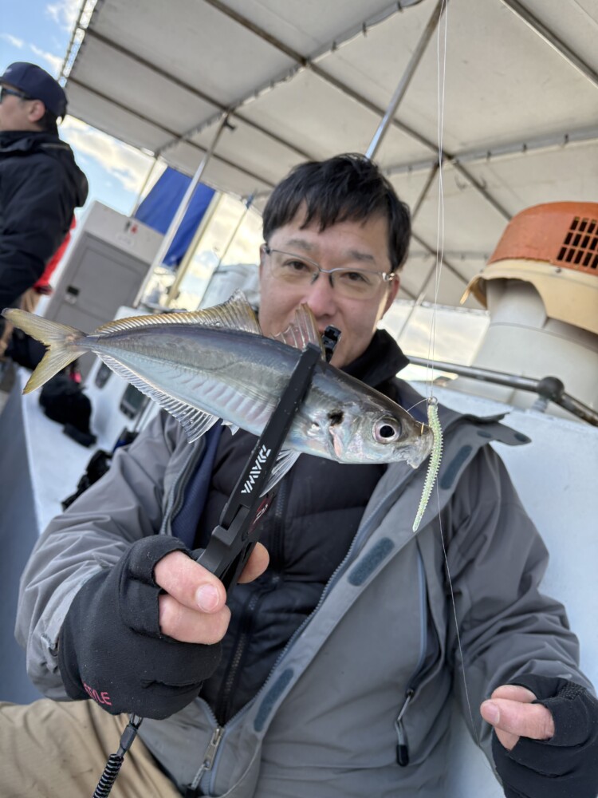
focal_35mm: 26
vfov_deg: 67.3
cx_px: 299
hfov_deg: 53.1
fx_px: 599
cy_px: 399
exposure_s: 1/548
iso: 64
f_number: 1.6
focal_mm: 5.96
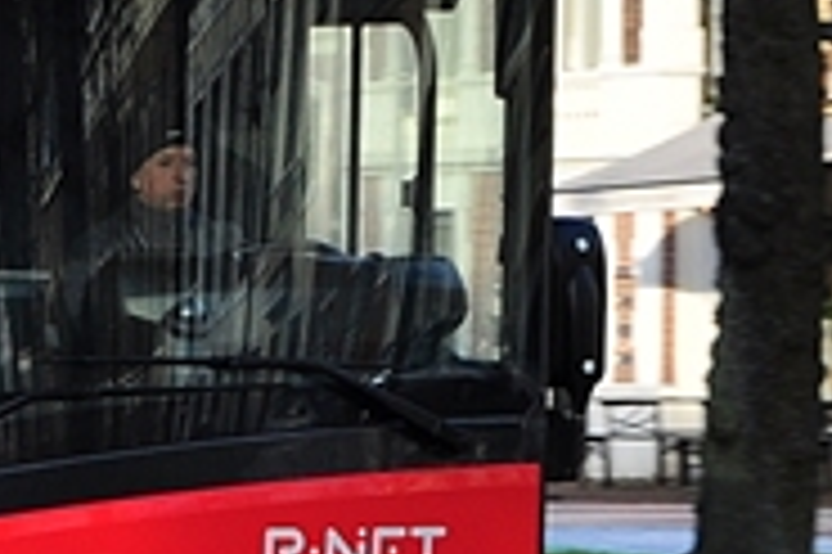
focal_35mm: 390
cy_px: 124
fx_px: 9005
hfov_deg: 5.2
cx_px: -405
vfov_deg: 3.5
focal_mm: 40
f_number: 8
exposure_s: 1/160
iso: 200
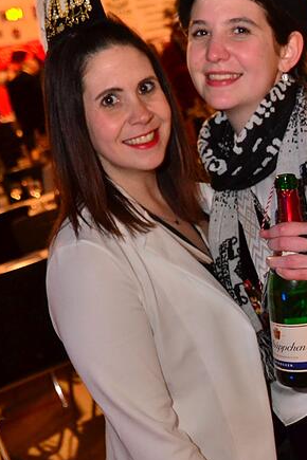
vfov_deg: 23.4
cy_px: 255
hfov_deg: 15.6
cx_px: 246
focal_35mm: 87
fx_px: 1111
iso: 3200
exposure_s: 1/15
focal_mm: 35
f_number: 5.6
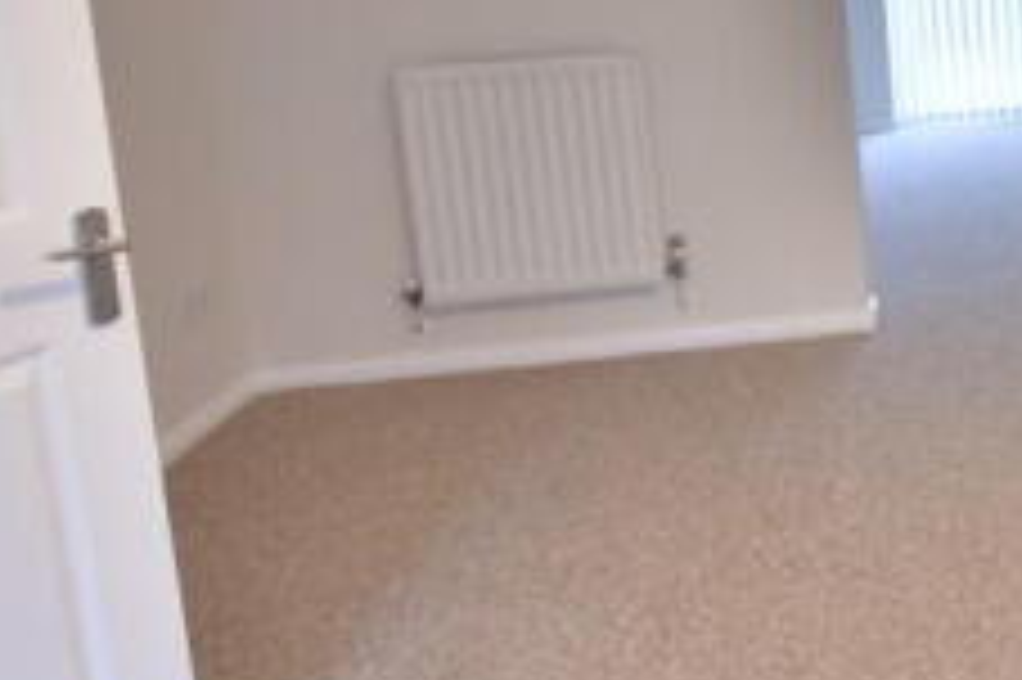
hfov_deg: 31.5
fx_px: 1475
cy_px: 38
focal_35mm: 52
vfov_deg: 25.0
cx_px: 1249
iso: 500
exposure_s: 1/50
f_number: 3.8
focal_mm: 12
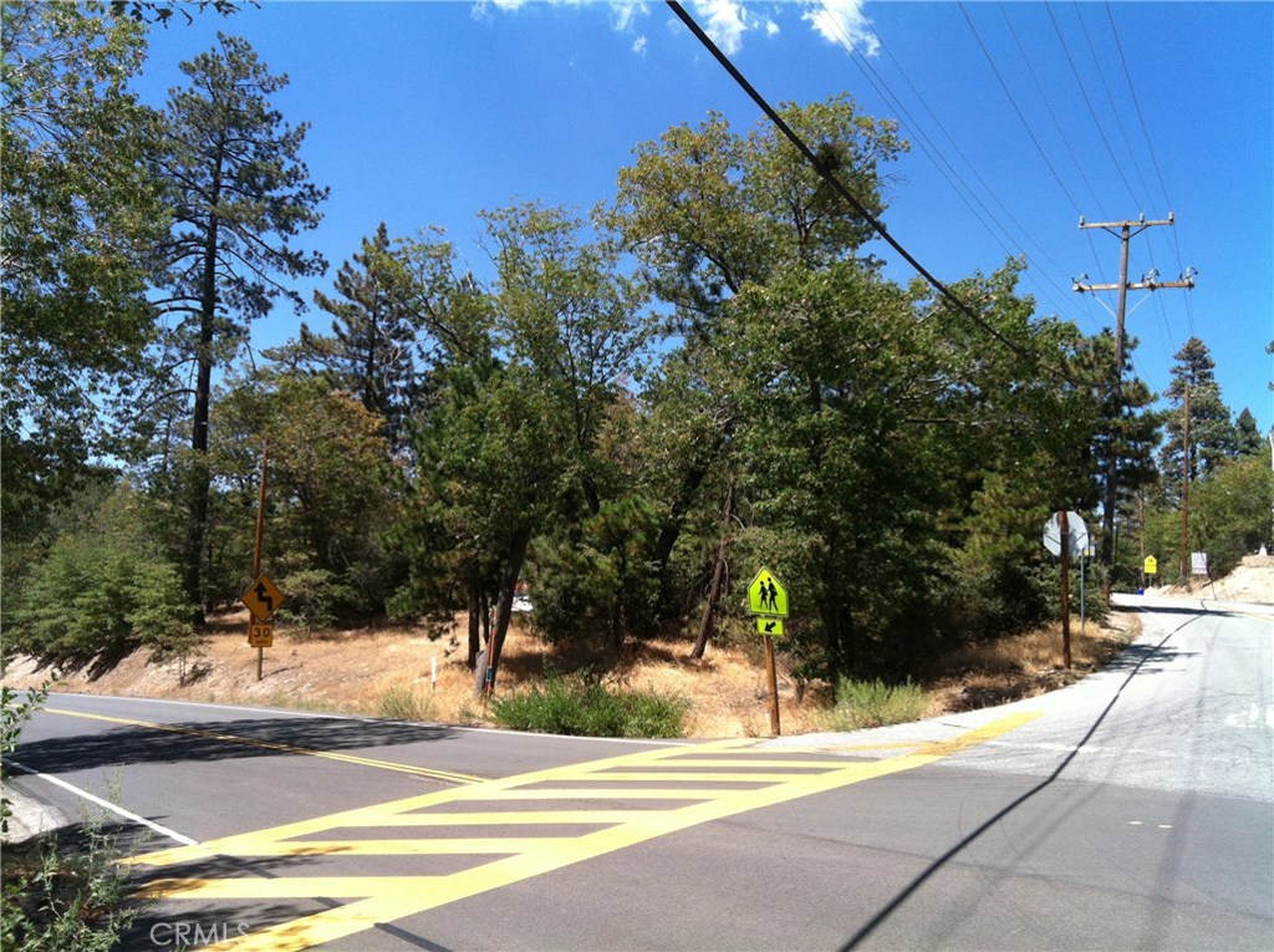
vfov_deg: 40.6
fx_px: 1286
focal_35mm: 35
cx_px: 637
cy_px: 476
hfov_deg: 52.7
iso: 80
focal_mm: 3.85
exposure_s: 1/638
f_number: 2.8
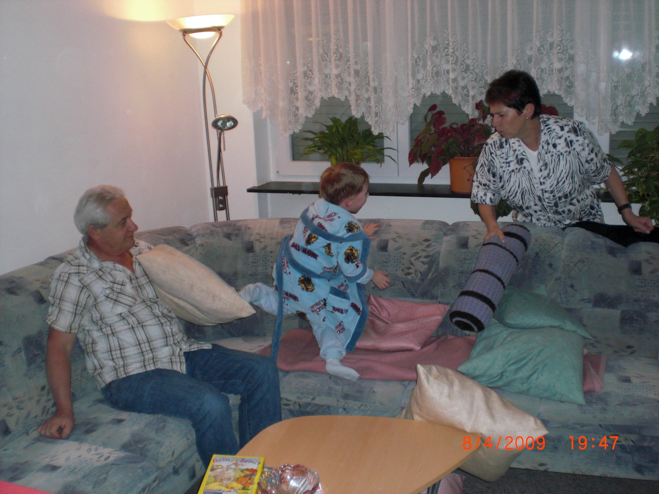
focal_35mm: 38
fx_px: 723
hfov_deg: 49.0
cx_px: 330
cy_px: 247
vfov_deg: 37.7
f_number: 3.1
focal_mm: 6.3
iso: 200
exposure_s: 1/60
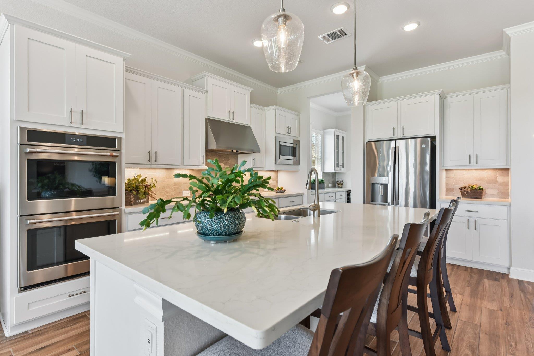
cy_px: 178
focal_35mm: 18
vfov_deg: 67.4
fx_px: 267
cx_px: 267
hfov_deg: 90.0
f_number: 8
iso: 250
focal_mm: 18
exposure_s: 1/20
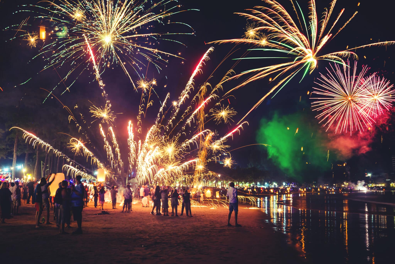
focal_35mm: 56
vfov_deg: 24.2
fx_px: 615
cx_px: 198
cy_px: 132
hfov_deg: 35.6
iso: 400
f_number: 4.2
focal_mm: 56
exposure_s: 1/1.67
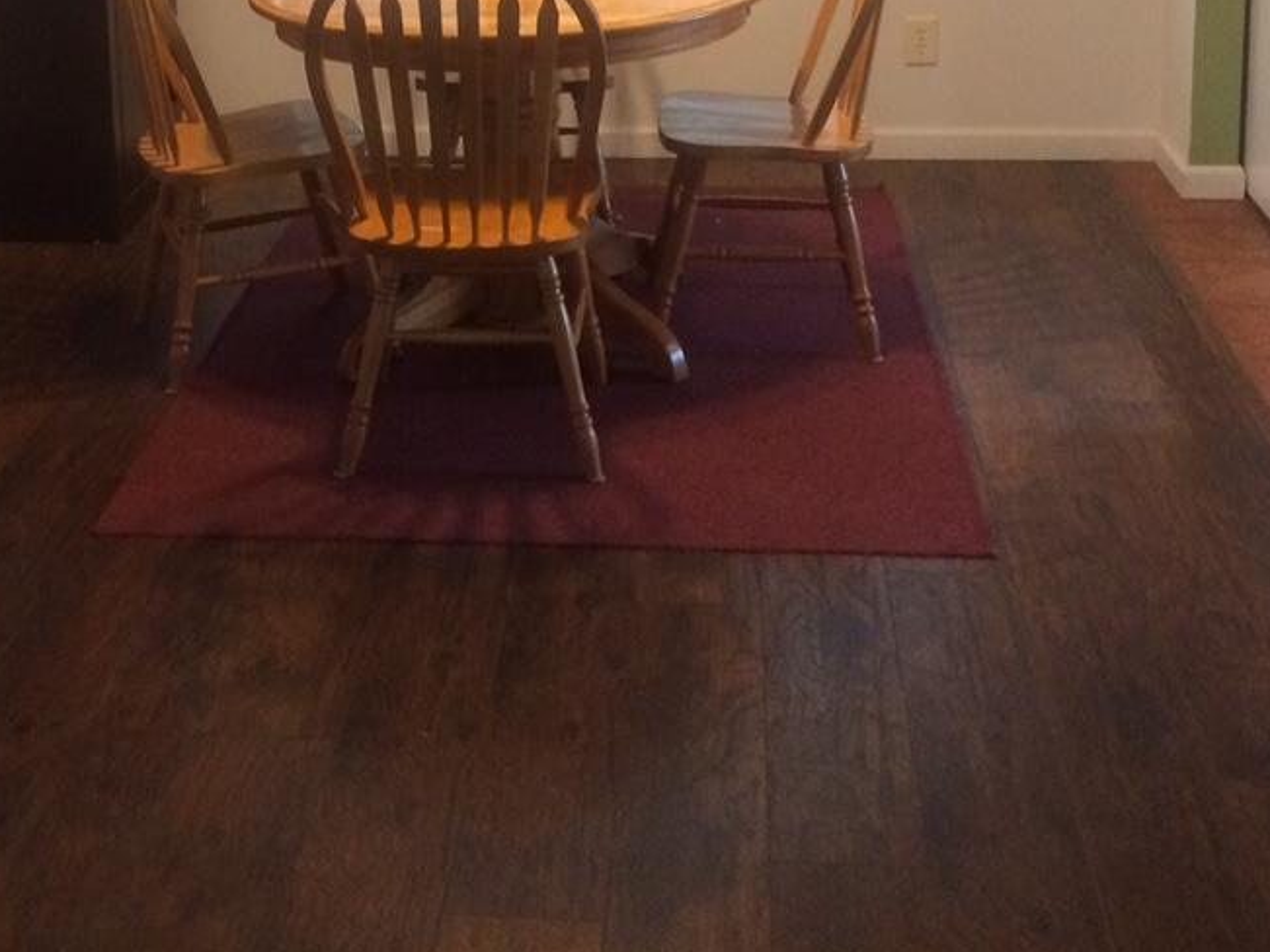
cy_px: 23
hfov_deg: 33.7
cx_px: 505
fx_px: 2091
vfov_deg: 24.6
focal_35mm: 57
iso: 200
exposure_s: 1/30
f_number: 2.2
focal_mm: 4.15
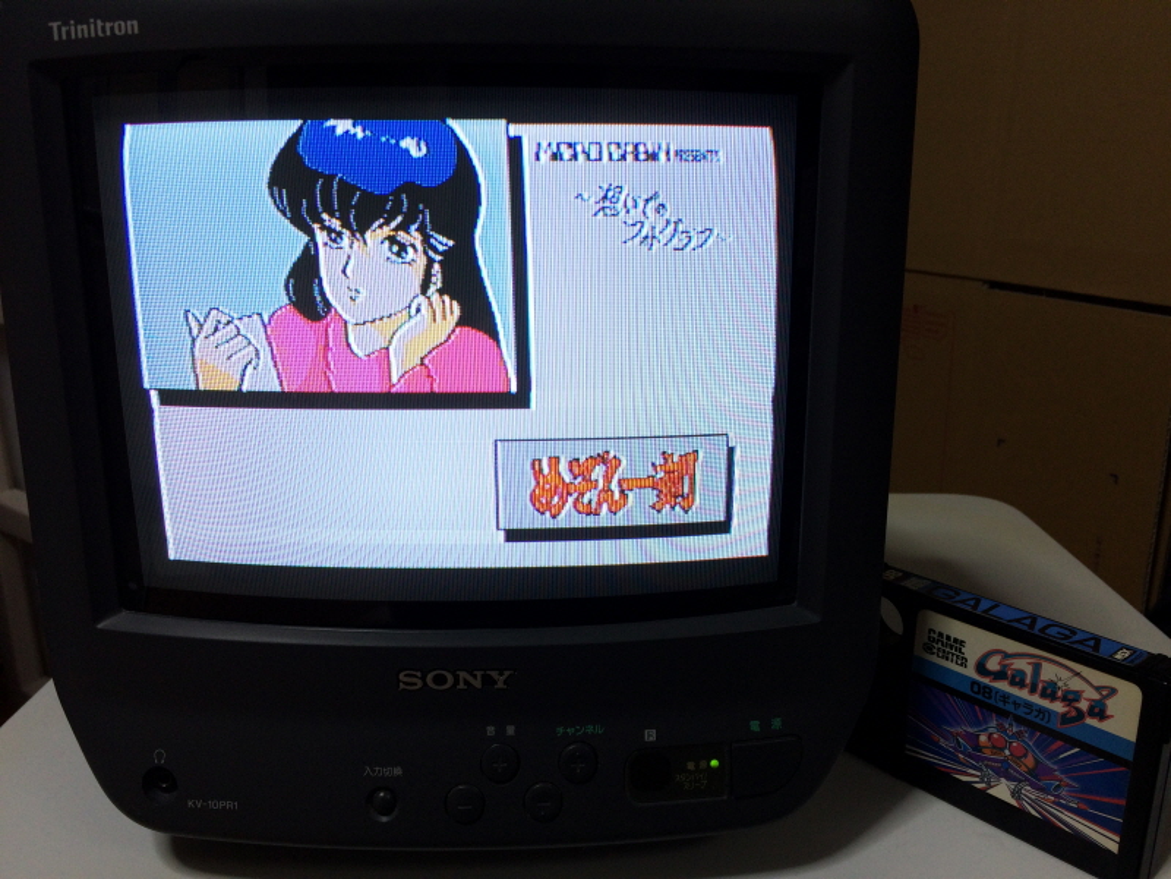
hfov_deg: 61.7
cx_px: 586
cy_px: 440
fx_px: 981
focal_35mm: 29
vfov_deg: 48.2
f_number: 2.2
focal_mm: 4.15
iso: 50
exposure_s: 1/60
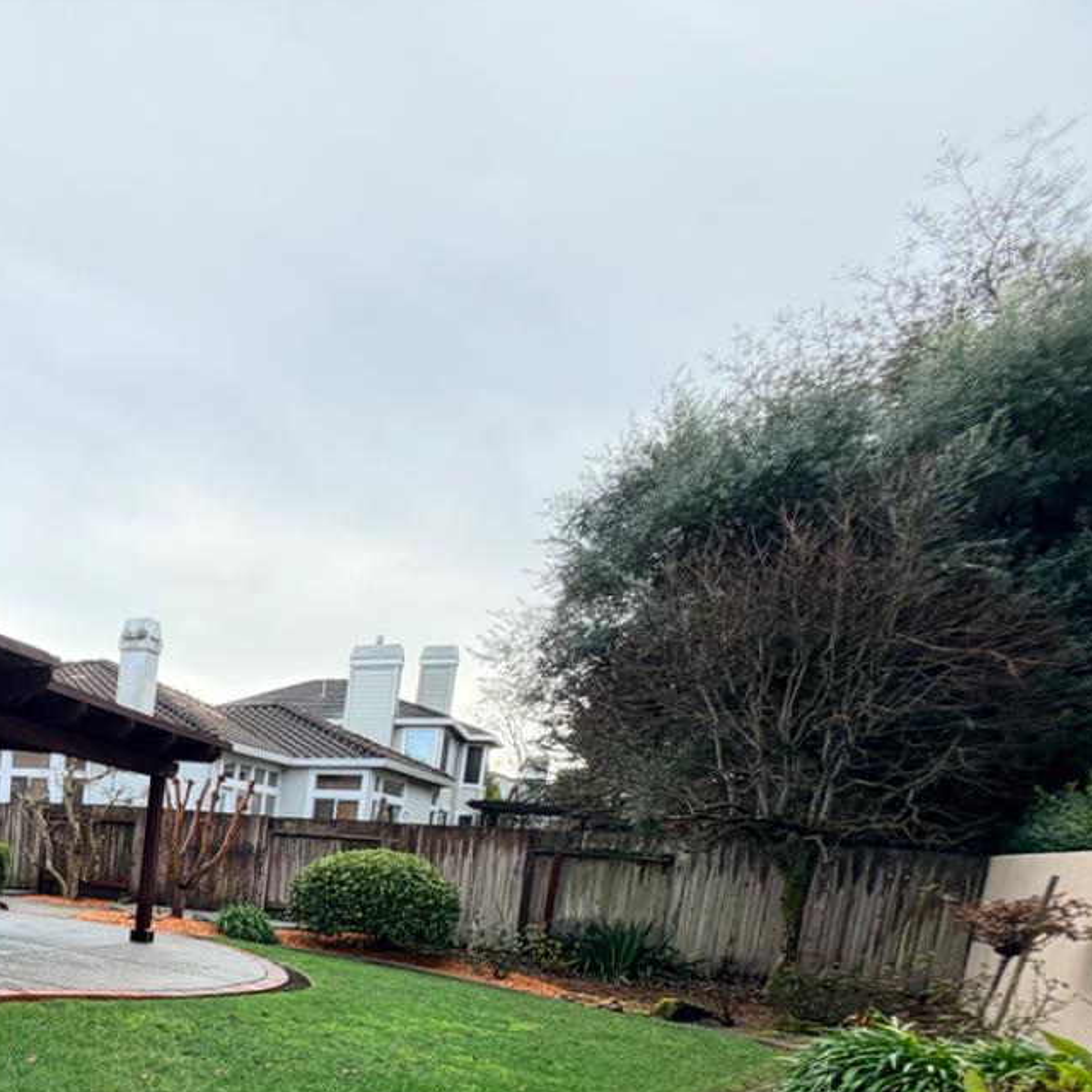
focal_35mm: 29
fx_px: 1035
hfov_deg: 42.5
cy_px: 953
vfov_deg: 50.3
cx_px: -131
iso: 40
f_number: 2.2
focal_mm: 2.22
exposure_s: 1/204
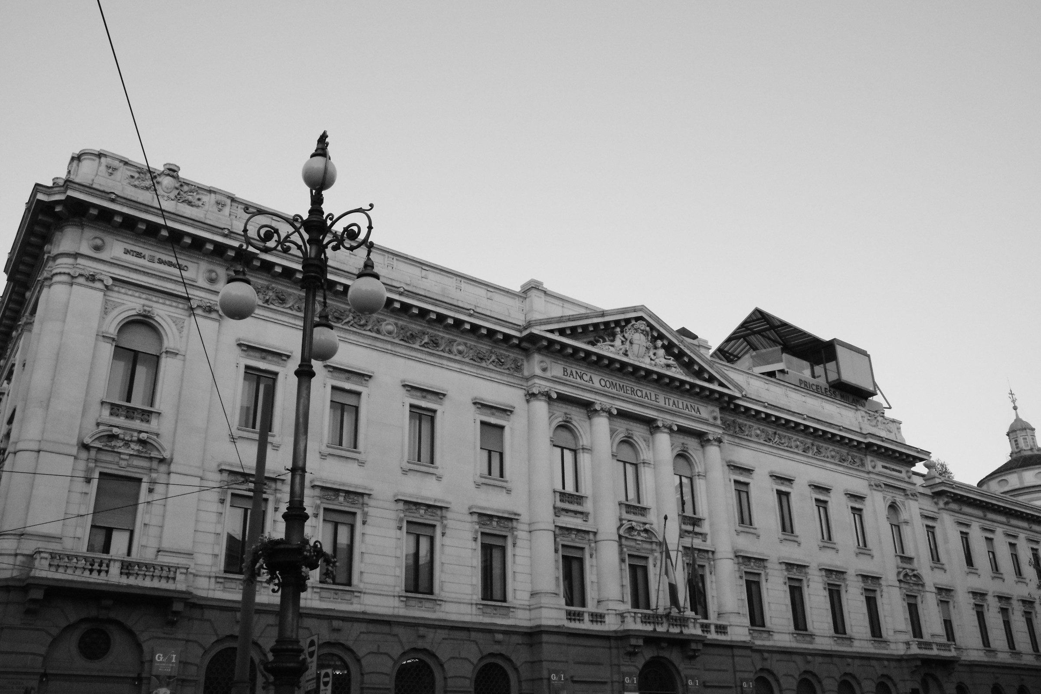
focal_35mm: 33
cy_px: 347
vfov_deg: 40.0
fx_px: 954
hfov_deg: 57.2
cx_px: 520
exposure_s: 1/400
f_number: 16
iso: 6400
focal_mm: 22
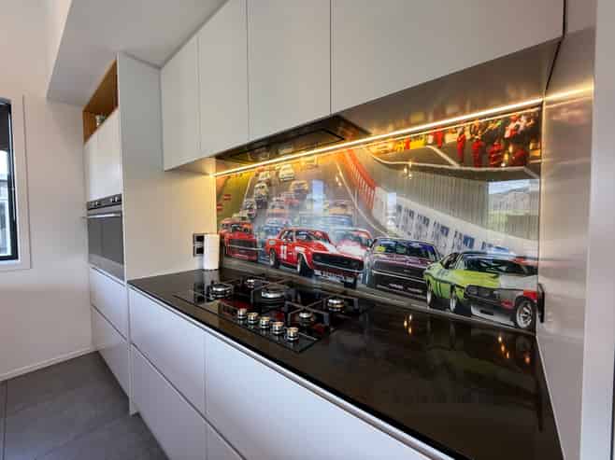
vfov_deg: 85.6
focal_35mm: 14
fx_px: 249
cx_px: 308
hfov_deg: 102.1
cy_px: 230
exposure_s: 1/100
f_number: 2.2
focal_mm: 2.22
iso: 100
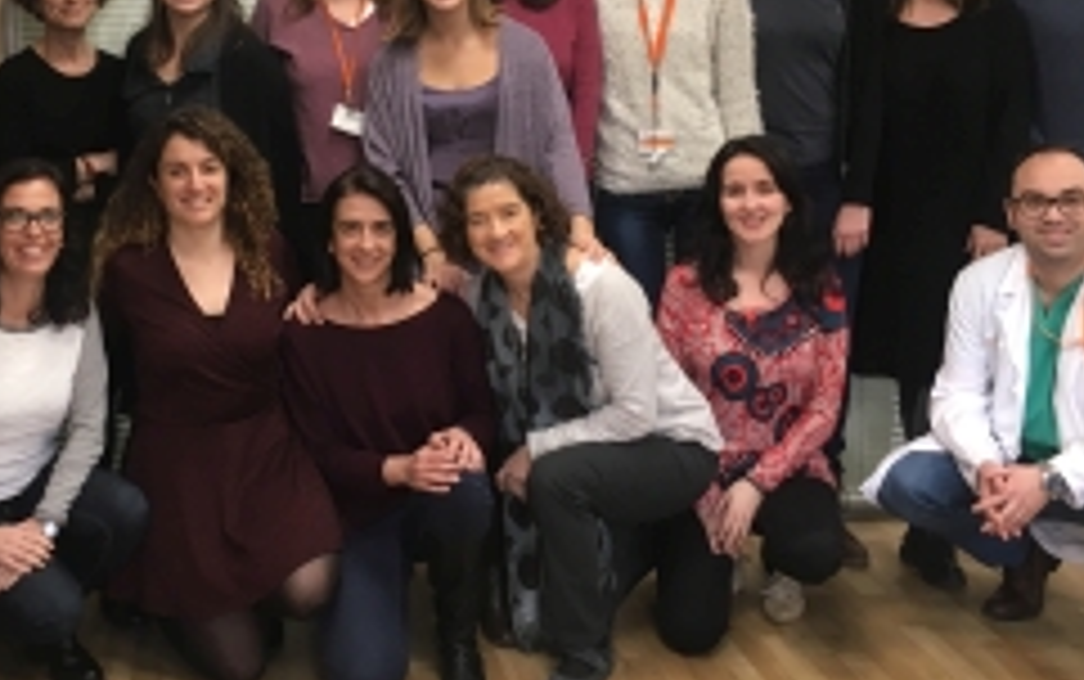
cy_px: 185
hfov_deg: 39.2
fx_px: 1508
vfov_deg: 25.1
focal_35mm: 51
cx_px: 378
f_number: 2.2
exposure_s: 1/33
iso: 100
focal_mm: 4.15
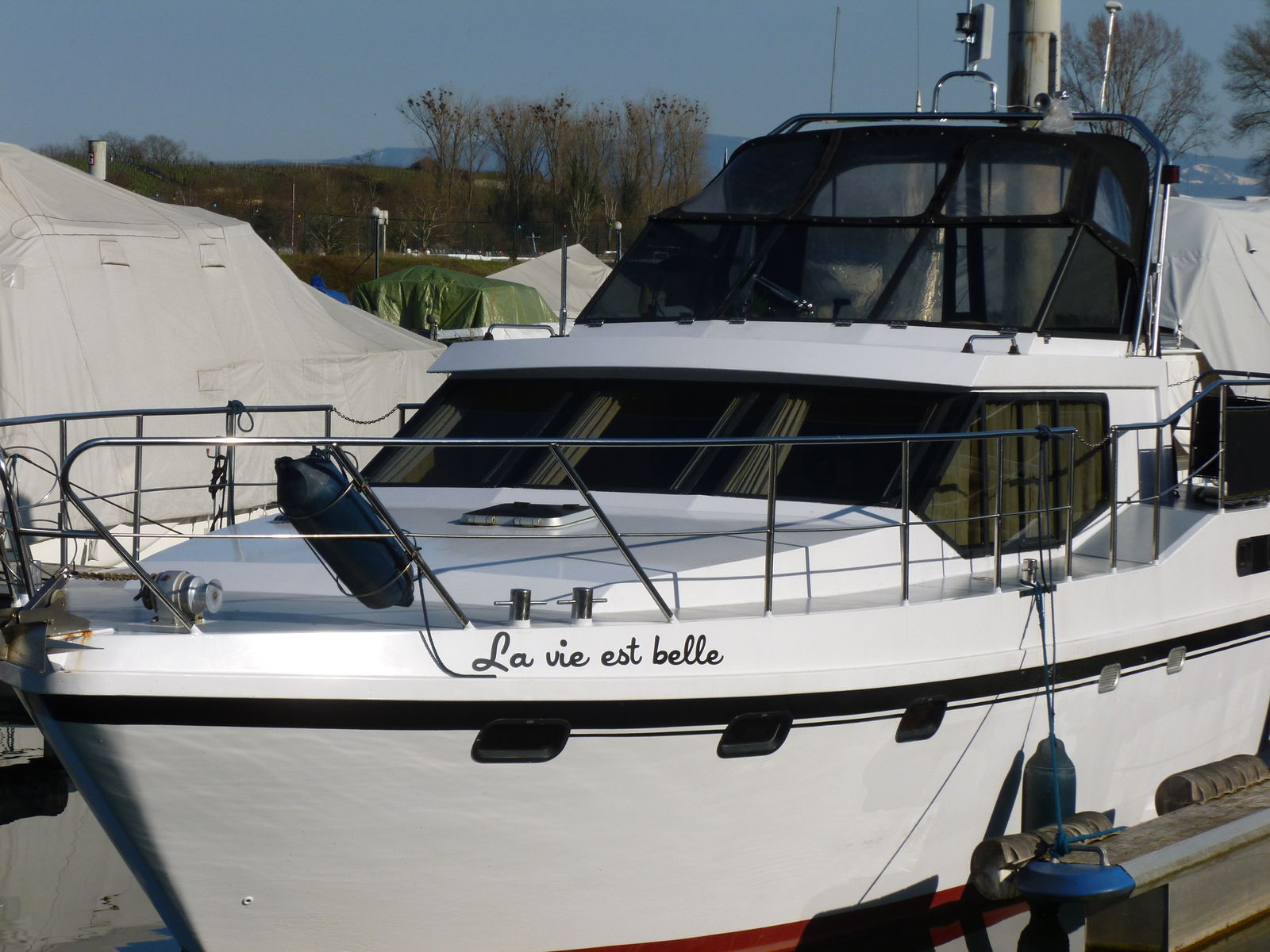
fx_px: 3779
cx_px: 635
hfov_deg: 19.1
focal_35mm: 103
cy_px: 476
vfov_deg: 14.4
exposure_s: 1/125
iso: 100
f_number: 14
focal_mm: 18.3
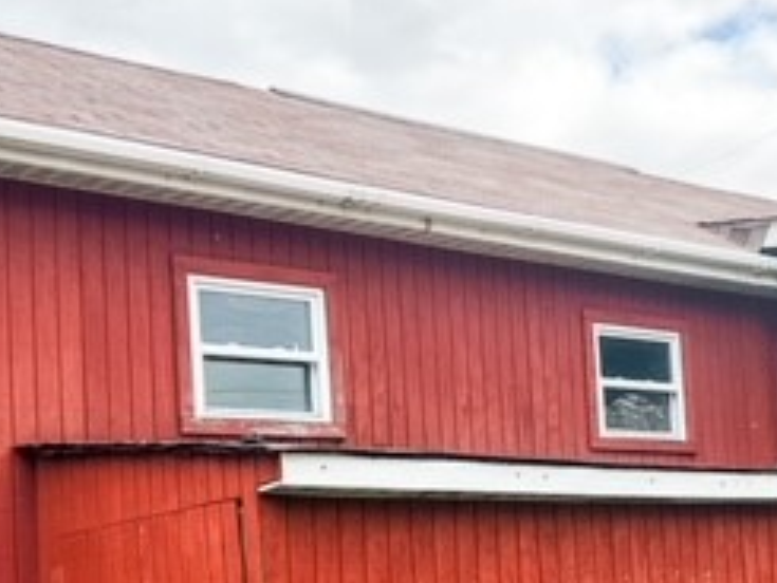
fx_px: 1527
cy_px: 494
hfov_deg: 28.0
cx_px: 609
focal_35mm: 68
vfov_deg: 21.3
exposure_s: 1/1500
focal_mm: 5.7
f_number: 1.5
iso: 50
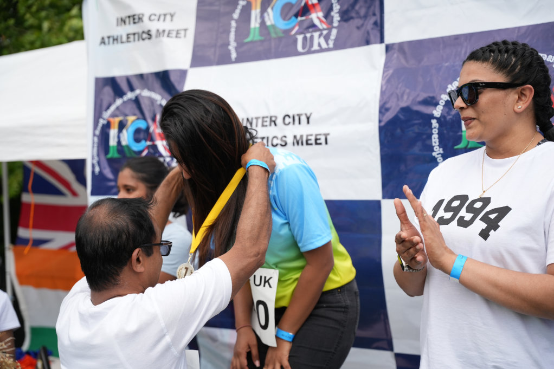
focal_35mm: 46
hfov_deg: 42.3
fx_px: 715
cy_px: 184
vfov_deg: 28.9
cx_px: 277
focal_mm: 46.5
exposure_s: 1/2000
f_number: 2.8
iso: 250
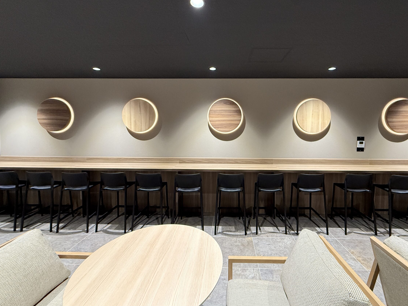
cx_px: 226
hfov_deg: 94.1
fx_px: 189
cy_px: 136
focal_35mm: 16
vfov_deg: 77.8
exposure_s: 1/50
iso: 400
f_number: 2.2
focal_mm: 2.22
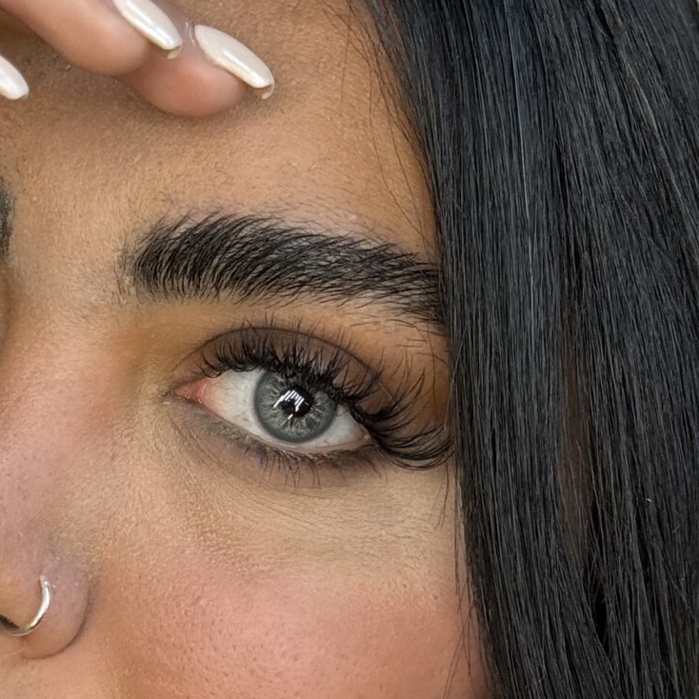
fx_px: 3381
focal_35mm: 148
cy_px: 398
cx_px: 279
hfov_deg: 11.8
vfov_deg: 11.8
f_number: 1.78
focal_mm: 6.76
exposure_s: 1/249
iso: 64
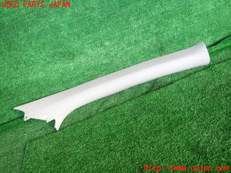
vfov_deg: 54.9
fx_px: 167
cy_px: 86
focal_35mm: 25
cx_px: 116
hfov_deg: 69.4
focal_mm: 4.5
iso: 100
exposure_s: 1/60
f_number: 2
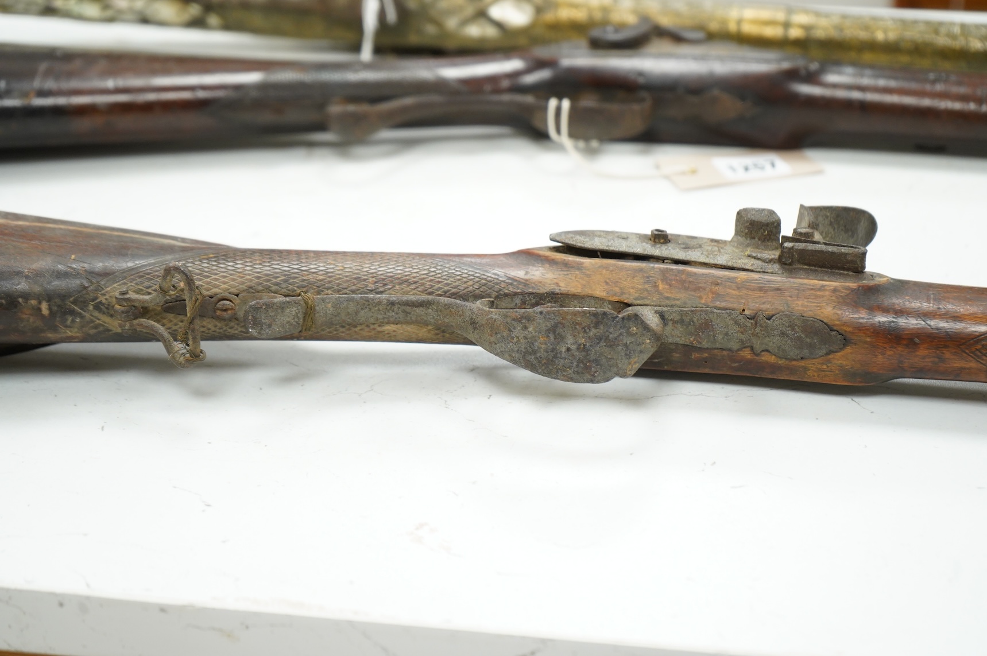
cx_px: 494
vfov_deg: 19.4
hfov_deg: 28.9
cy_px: 328
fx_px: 1917
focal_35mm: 70
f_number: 5.6
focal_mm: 70
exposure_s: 1/125
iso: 2500
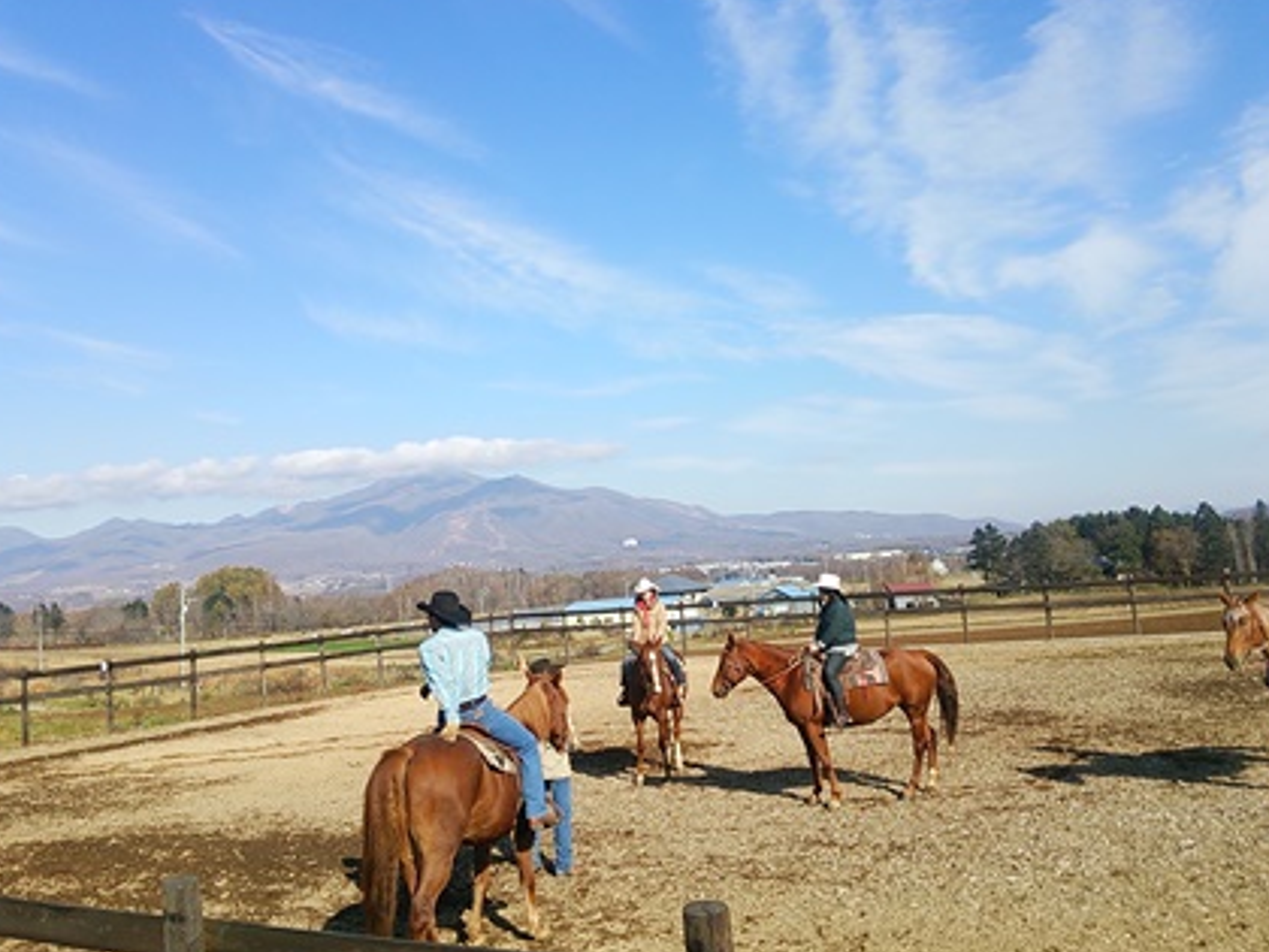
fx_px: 1173
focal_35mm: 32
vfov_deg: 44.2
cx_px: 631
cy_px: 462
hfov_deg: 56.8
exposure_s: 1/1446
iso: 40
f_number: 1.94
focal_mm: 4.06
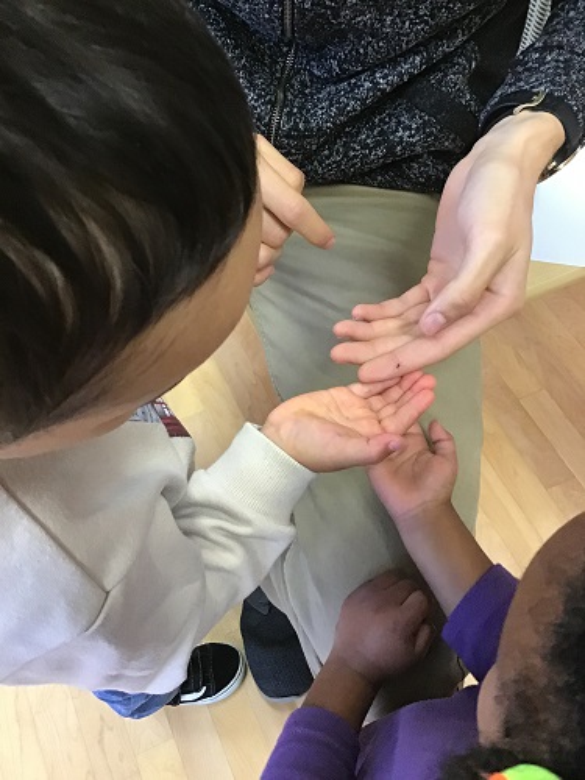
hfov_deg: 45.4
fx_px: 699
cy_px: 390
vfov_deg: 58.4
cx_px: 292
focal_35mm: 31
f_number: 2.4
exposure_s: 1/30
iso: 160
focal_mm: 3.3
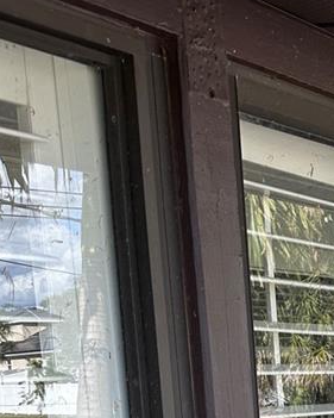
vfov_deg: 22.3
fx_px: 988
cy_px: 476
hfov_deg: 17.7
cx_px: 455
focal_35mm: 80
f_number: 1.78
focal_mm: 6.86
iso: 80
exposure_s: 1/654
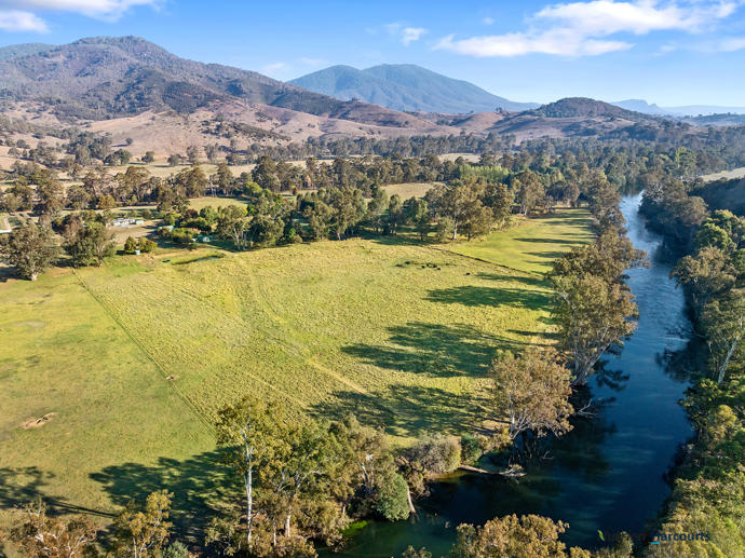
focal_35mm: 24
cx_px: 372
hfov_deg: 71.6
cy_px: 279
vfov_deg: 56.8
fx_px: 516
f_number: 2.8
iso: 160
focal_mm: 12.29
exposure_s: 1/1600
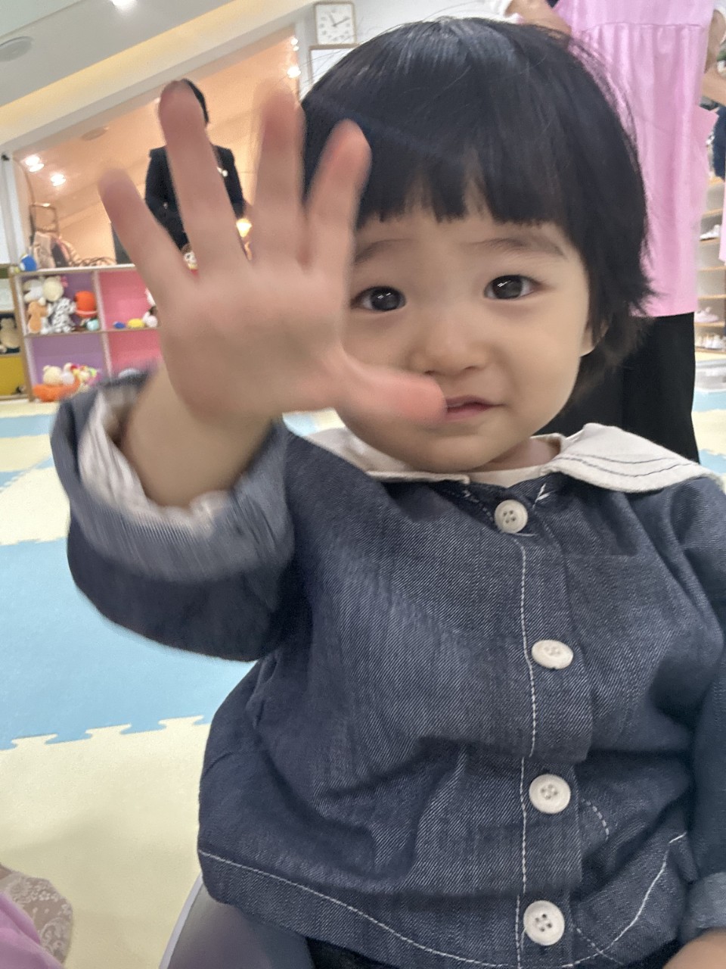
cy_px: 484
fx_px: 839
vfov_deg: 60.0
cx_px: 363
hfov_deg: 46.8
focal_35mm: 30
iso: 200
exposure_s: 1/60
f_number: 1.9
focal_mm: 2.69
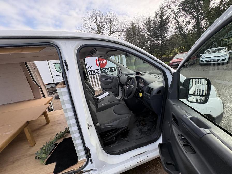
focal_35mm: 14
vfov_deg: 85.7
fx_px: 94
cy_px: 87
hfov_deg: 102.1
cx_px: 116
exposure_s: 1/257
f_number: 2.2
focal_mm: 2.22
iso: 64
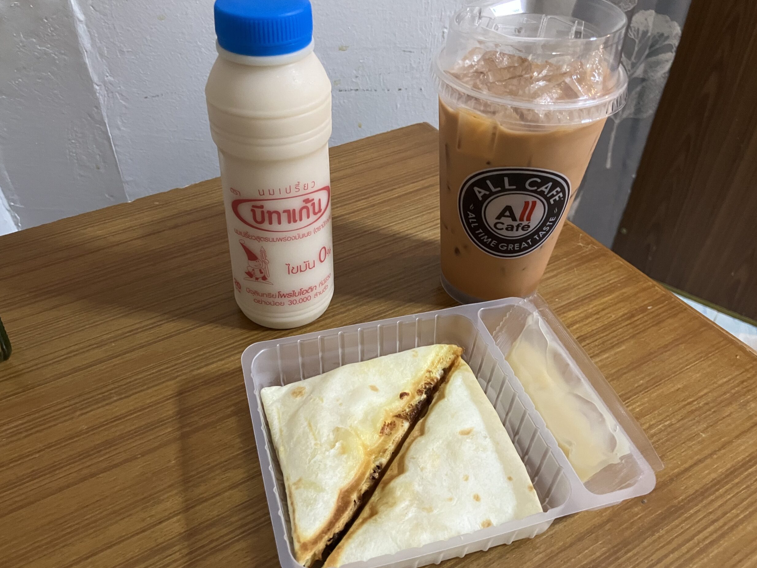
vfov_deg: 48.2
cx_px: 368
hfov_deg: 61.6
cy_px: 287
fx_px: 634
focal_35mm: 29
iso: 320
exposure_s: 1/33
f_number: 1.8
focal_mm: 3.99
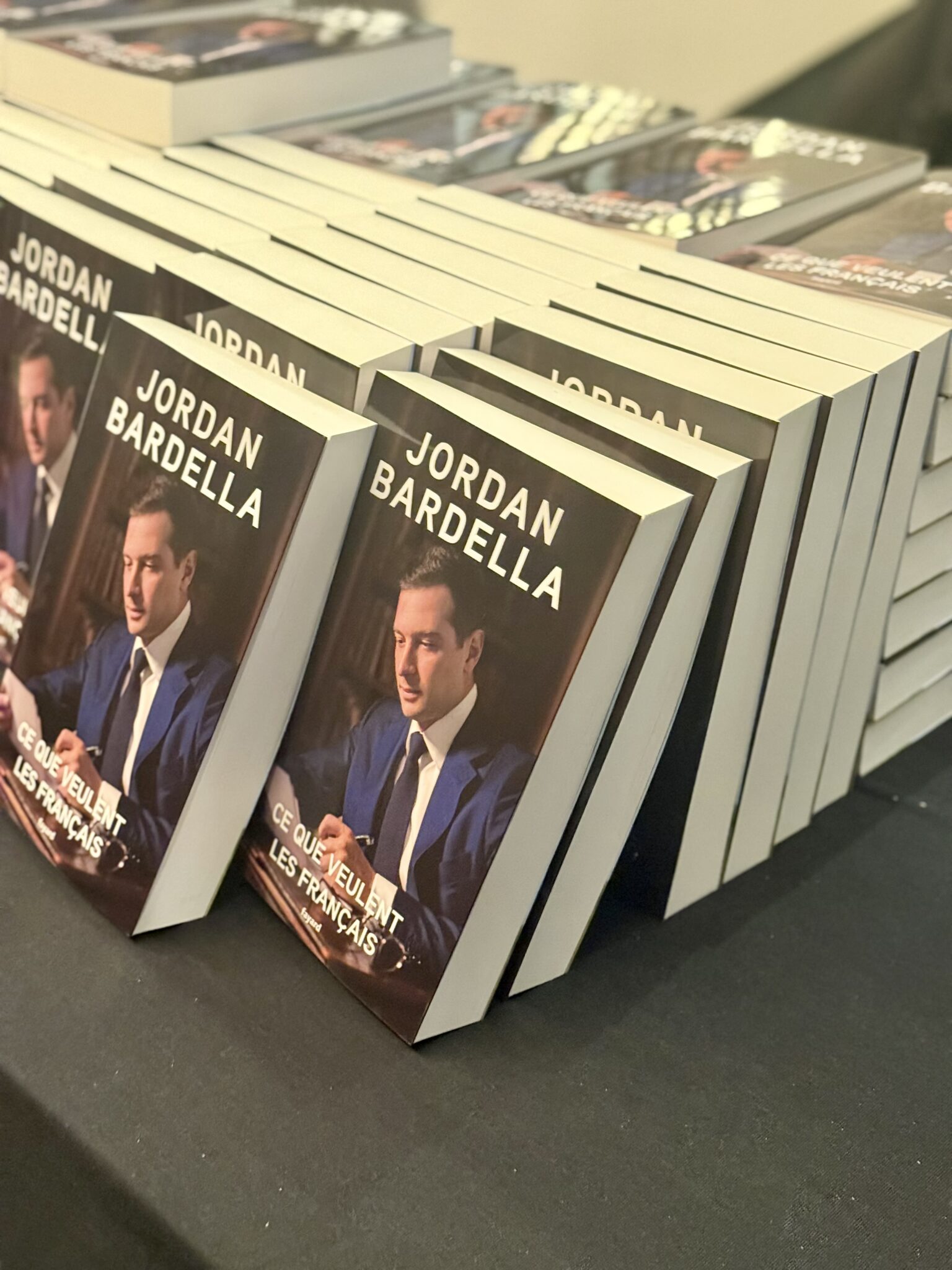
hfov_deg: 30.3
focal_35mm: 48
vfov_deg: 39.7
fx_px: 1760
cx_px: 476
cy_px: 635
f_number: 1.78
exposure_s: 1/17
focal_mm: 6.76
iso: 1250
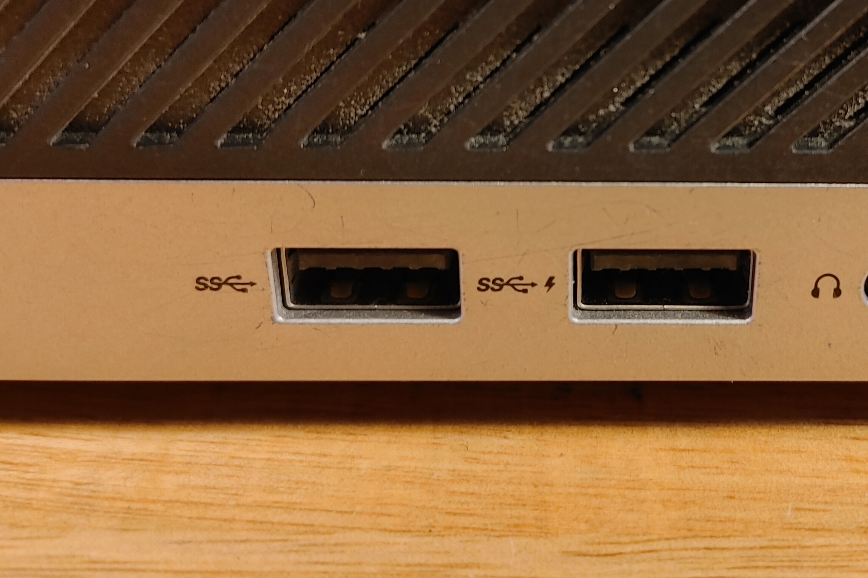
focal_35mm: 47
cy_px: 187
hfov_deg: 40.9
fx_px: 1133
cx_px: 634
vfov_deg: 28.4
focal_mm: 4.81
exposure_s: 1/50
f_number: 1.8
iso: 150
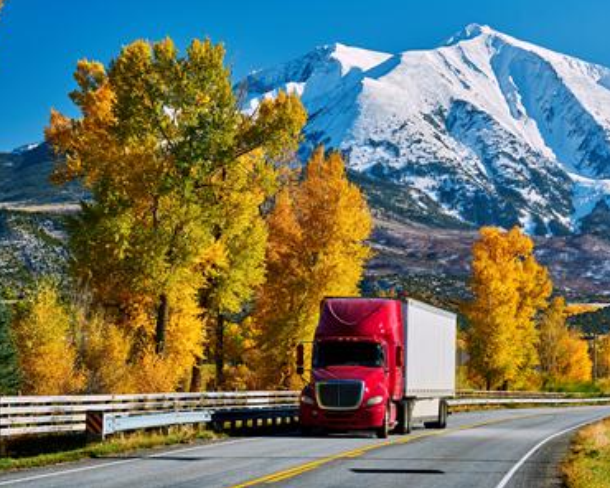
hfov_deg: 15.8
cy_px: 244
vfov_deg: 12.6
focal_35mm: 122
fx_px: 2203
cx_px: 356
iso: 200
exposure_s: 1/170
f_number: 5.6
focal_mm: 71.5
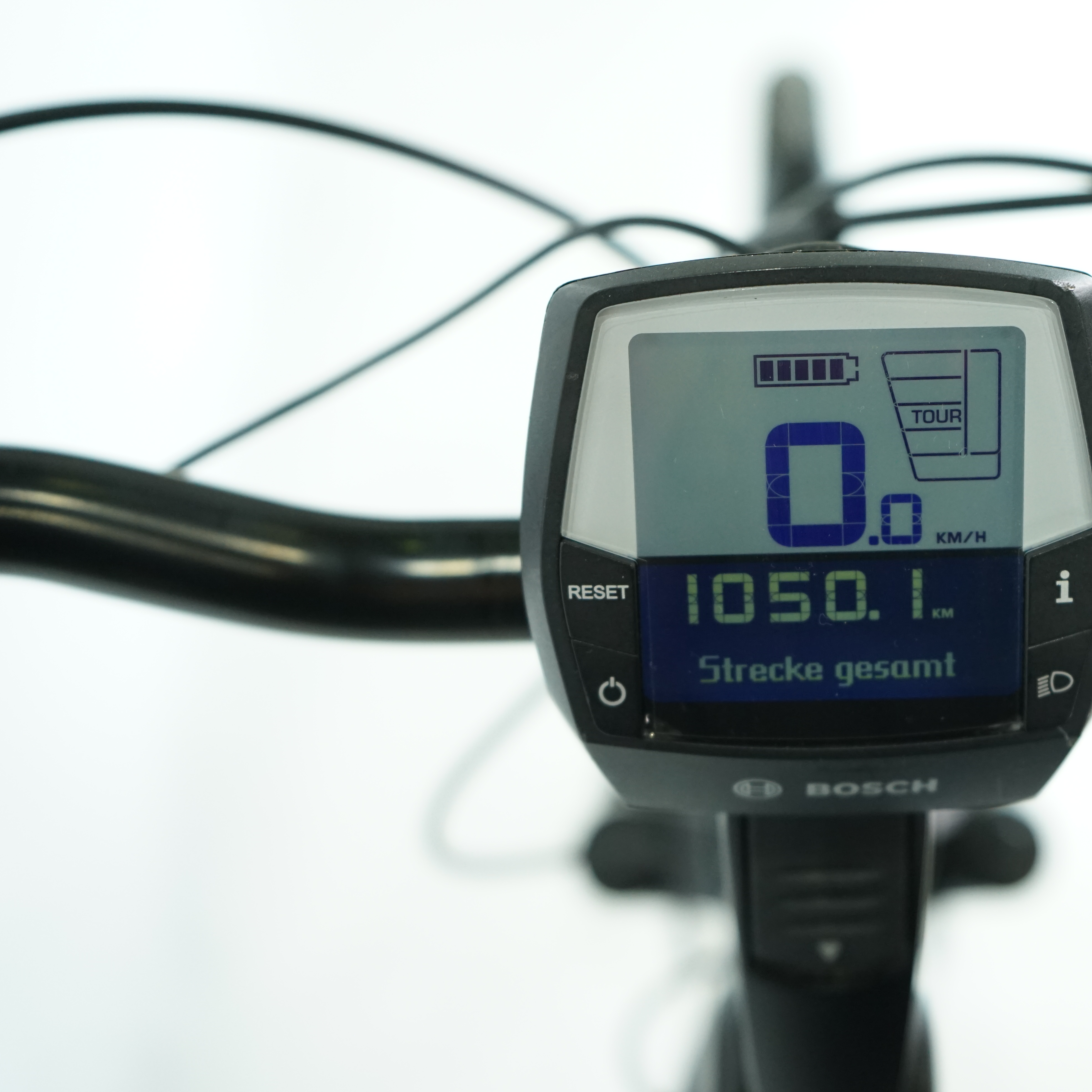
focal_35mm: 52
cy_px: 539
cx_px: 793
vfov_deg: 32.8
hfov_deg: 32.3
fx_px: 1856
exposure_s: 1/200
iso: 1600
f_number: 4
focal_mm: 40
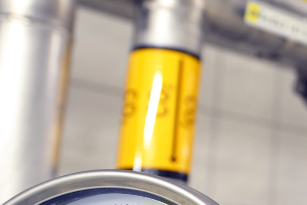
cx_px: 494
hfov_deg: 21.7
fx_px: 623
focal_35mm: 73
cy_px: 178
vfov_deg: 18.4
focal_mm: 18
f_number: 4
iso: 200
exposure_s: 1/5
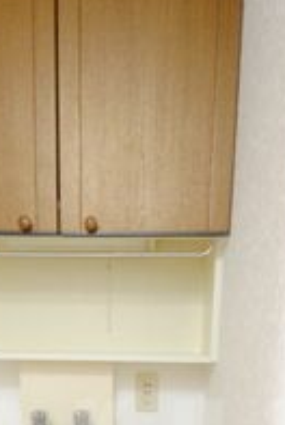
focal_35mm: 39
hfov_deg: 33.9
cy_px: 429
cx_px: 84
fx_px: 461
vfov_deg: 42.4
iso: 1600
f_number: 4.5
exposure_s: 1/15
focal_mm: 8
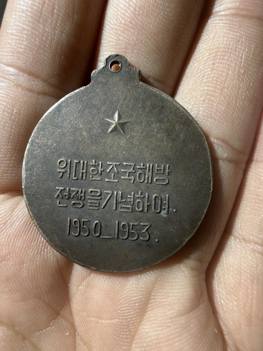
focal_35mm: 24
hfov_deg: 56.8
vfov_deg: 71.6
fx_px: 243
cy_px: 176
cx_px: 132
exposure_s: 1/459
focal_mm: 2.22
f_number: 2.2
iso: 40
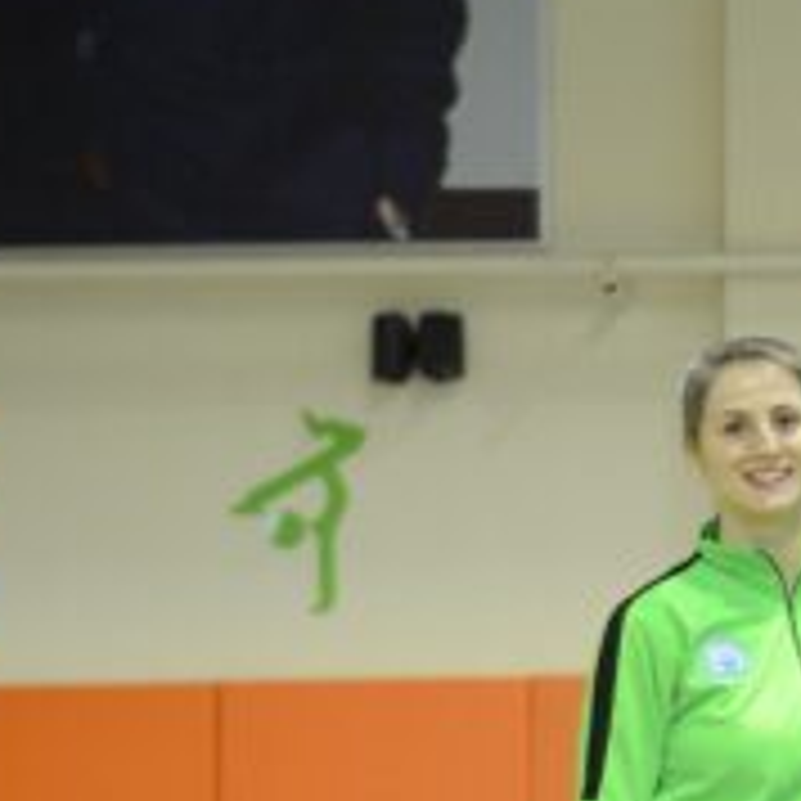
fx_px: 4084
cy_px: 680
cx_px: 1444
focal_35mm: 156
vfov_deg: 11.2
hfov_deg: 10.5
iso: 2000
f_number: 2.8
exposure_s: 1/200
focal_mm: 32
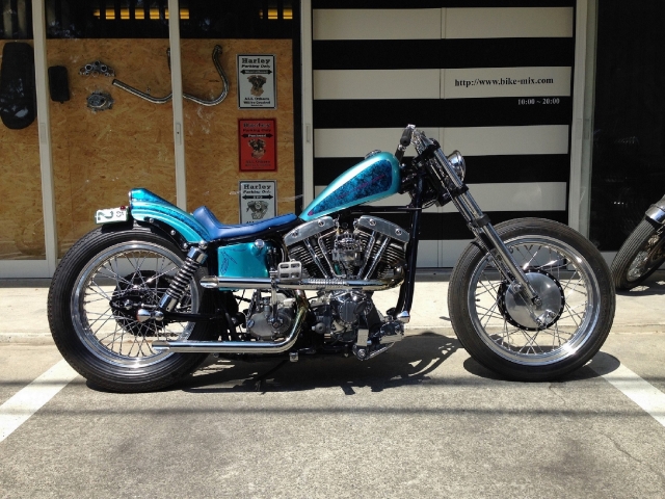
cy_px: 250
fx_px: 634
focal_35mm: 33
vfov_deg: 42.9
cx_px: 332
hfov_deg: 55.4
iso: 50
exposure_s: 1/1355
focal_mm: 4.12
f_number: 2.4
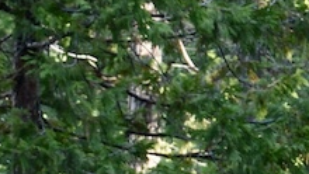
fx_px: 1901
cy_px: 393
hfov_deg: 8.8
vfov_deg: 5.1
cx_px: 596
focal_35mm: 232
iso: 400
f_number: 5
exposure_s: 1/100
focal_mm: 27
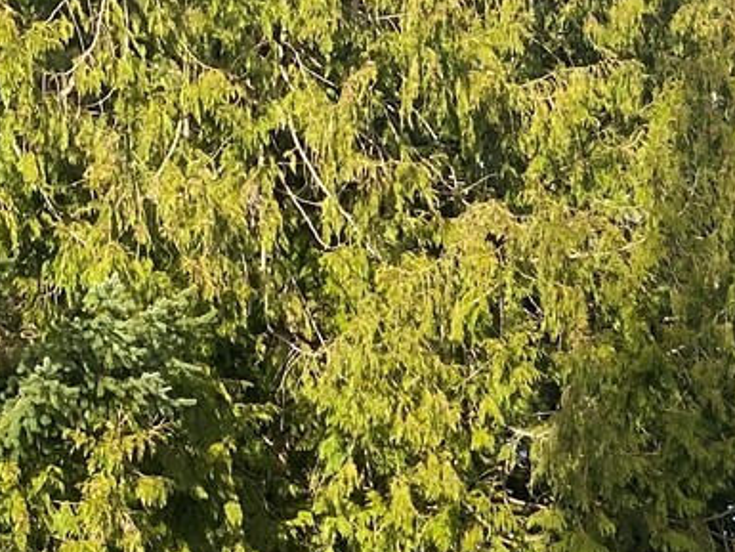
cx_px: 1090
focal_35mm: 108
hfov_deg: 16.6
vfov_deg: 12.8
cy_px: 898
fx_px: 2294
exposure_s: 1/1072
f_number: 1.8
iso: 32
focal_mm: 4.25
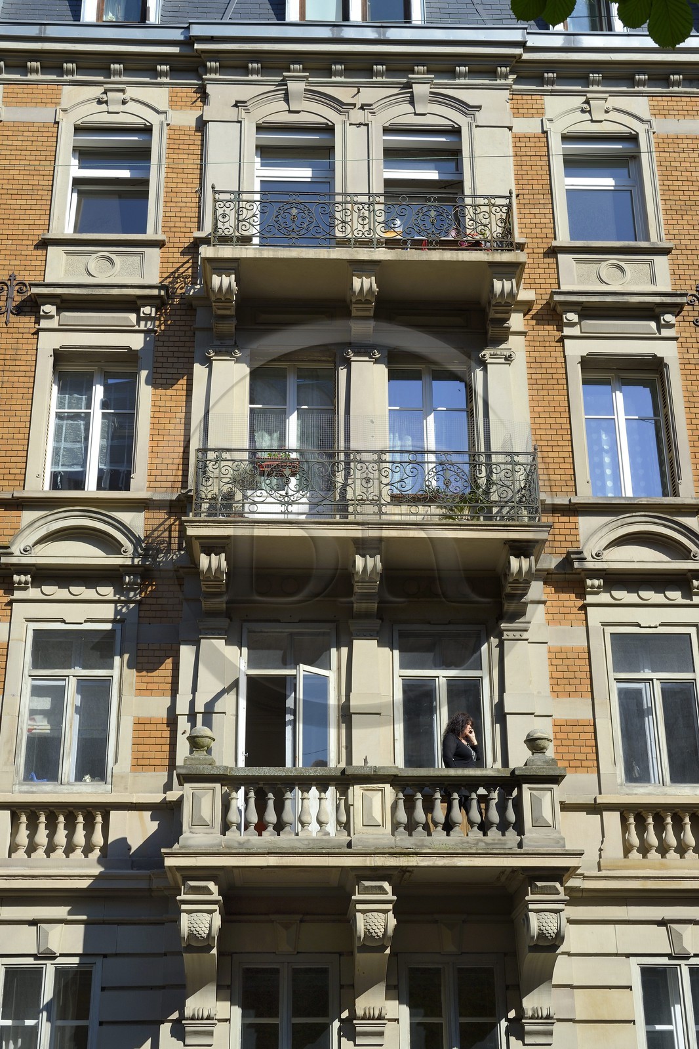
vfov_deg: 41.1
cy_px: 524
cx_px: 350
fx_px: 1398
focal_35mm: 48
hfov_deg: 28.1
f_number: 10
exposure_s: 1/250
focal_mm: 48
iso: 200
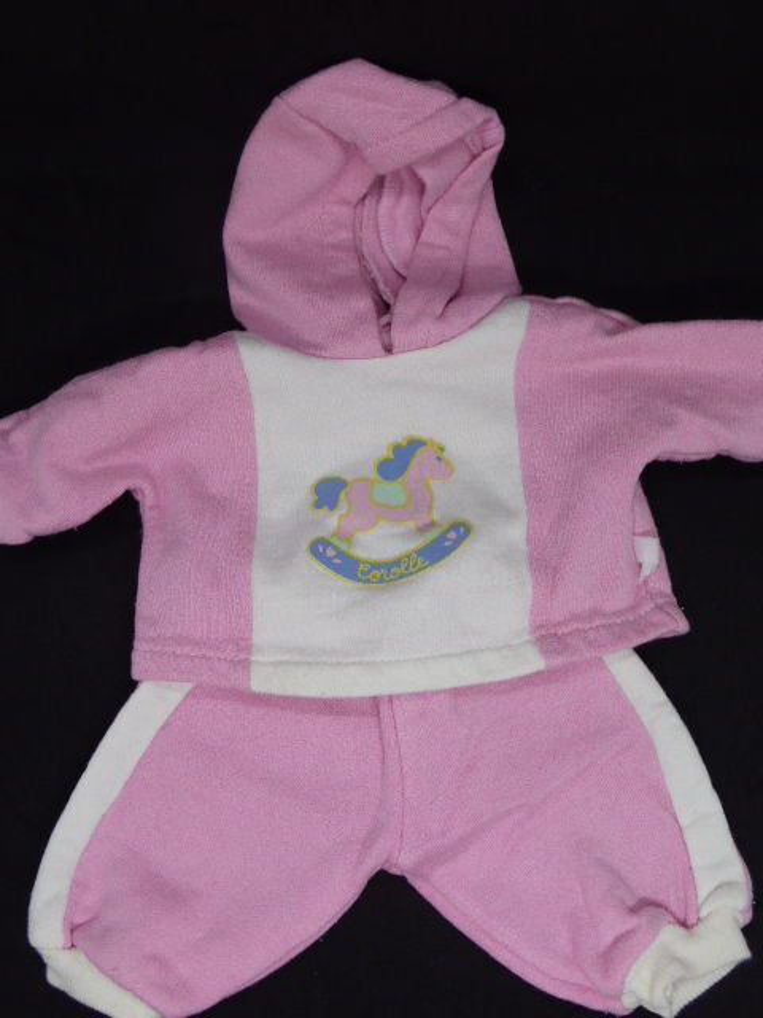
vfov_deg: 58.4
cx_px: 382
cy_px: 509
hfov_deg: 45.4
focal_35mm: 31
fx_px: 911
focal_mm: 5.4
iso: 160
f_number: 3.6
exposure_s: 1/60
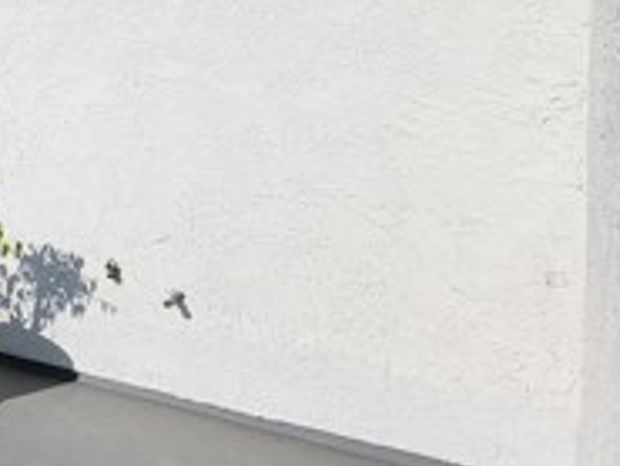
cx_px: -419
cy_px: 70
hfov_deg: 24.7
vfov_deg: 31.1
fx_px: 807
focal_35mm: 45
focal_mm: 1.74
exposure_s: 1/2038
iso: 32
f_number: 2.2
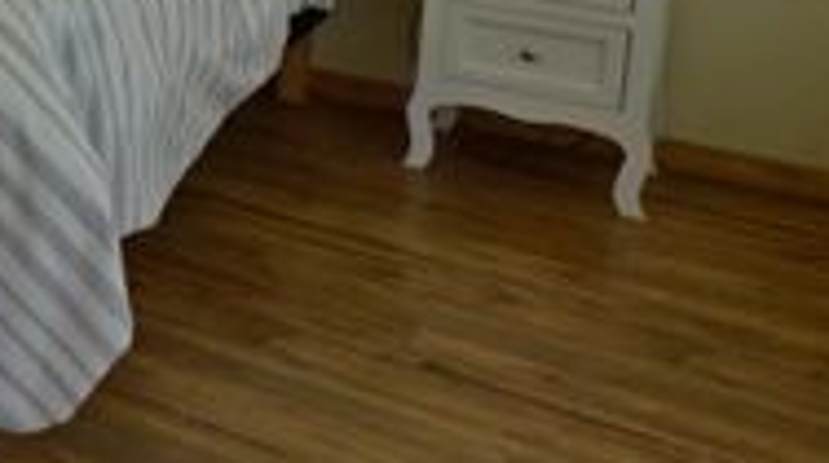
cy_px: -234
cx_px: -628
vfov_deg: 18.1
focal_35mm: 59
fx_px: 1295
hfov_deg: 22.5
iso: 400
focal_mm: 10
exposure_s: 1/60
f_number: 3.5
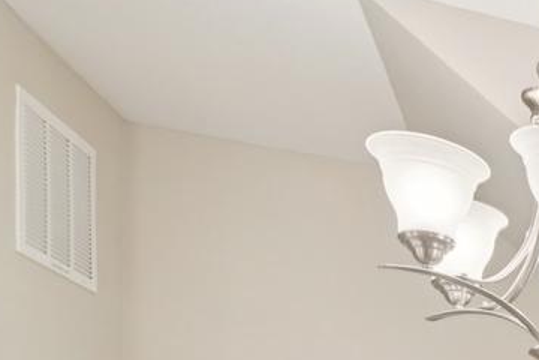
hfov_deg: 21.0
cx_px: 1009
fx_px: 838
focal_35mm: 56
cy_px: 585
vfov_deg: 19.9
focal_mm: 14
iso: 400
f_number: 8
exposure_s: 1/13
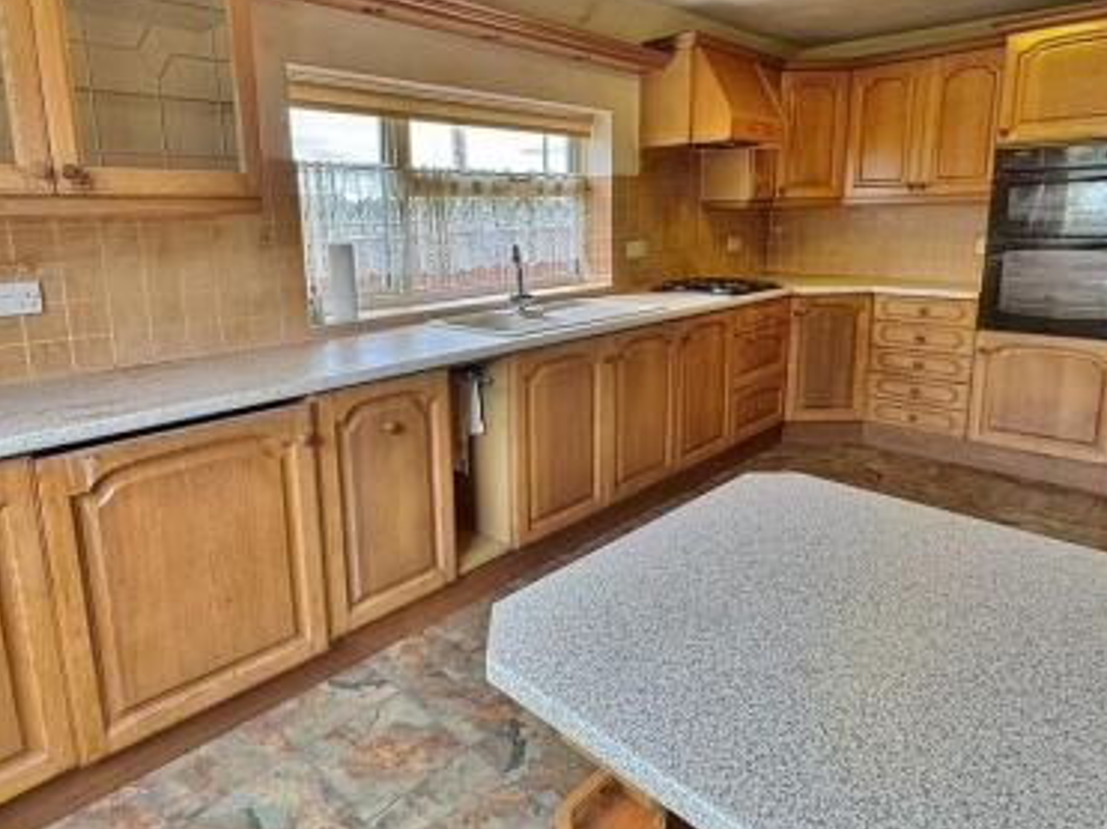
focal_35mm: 22
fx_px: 703
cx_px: 530
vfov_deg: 60.7
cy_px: 347
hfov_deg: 76.4
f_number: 2.2
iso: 160
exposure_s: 1/100
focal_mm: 2.22
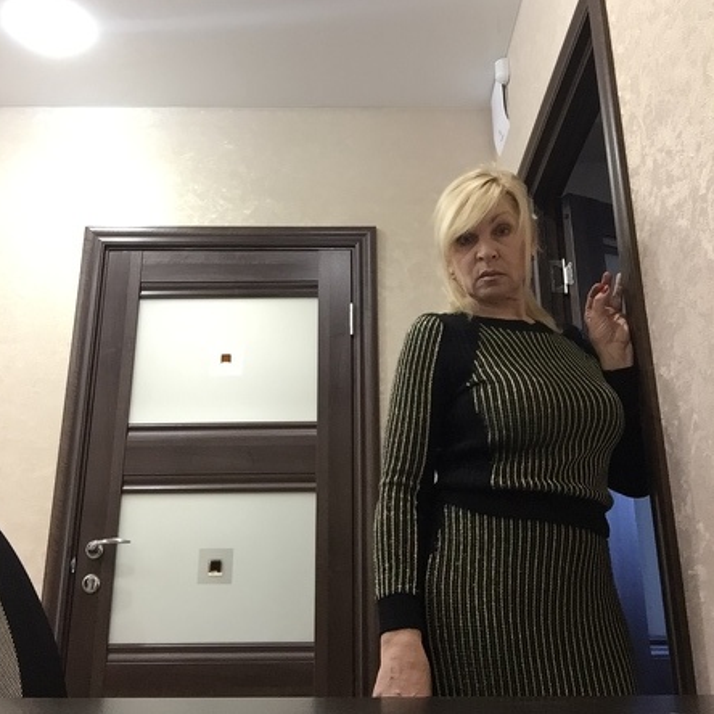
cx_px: 357
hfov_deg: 44.9
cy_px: 309
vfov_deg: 44.8
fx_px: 863
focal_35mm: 37
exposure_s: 1/33
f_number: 2.2
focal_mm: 2.65
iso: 160
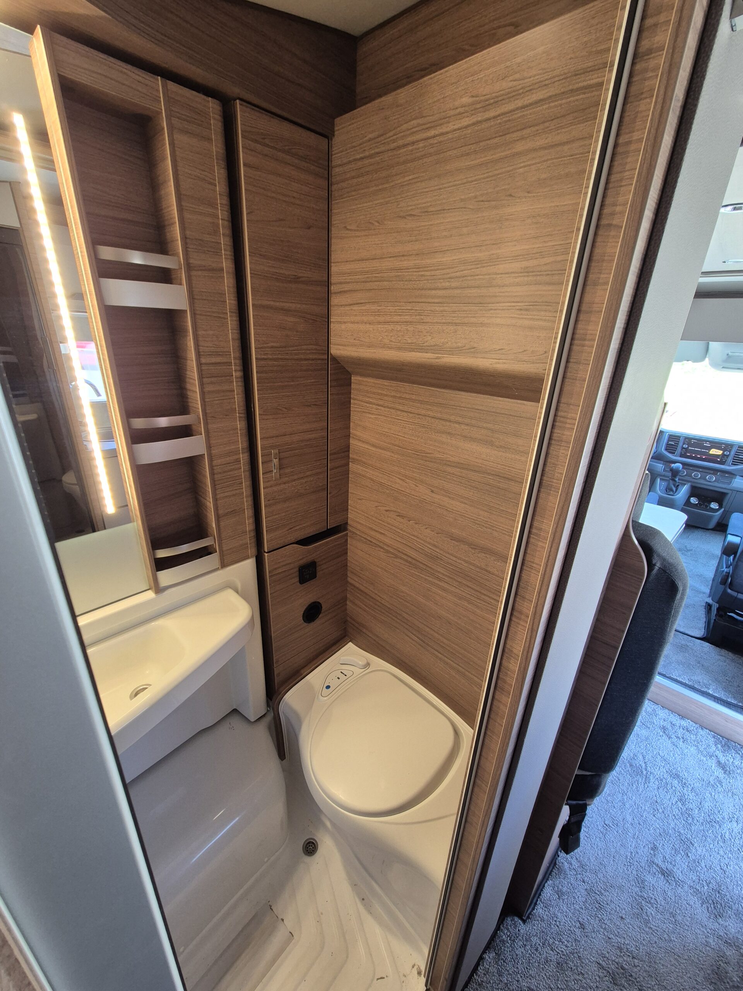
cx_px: 372
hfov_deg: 89.9
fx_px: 372
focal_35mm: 13
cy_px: 496
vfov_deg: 106.2
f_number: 2.2
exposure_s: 1/50
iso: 200
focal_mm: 2.2
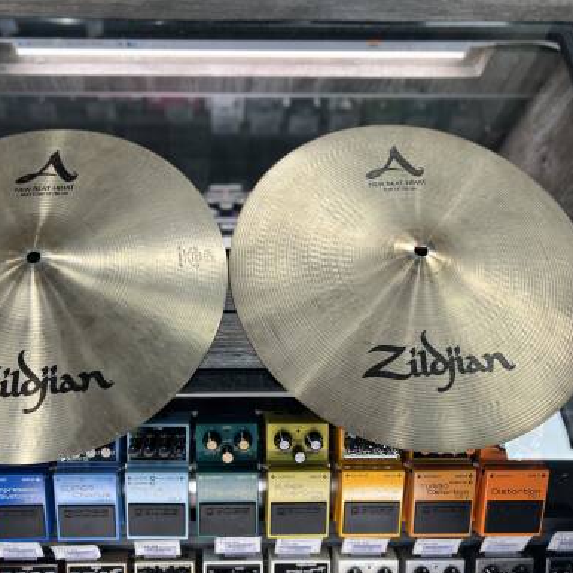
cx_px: 229
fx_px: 581
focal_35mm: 31
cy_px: 287
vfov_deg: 52.5
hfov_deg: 52.2
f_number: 1.5
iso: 50
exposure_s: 1/120
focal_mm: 5.7
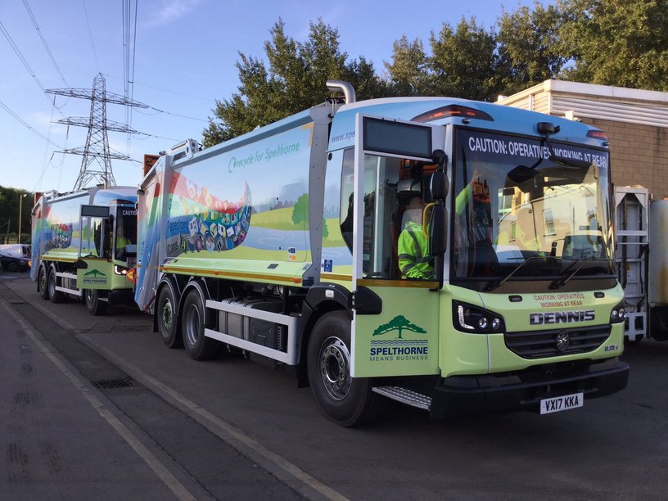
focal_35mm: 31
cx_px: 334
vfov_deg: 45.4
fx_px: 598
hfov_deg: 58.4
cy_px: 250
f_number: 2.4
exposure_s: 1/324
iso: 25
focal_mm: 3.3
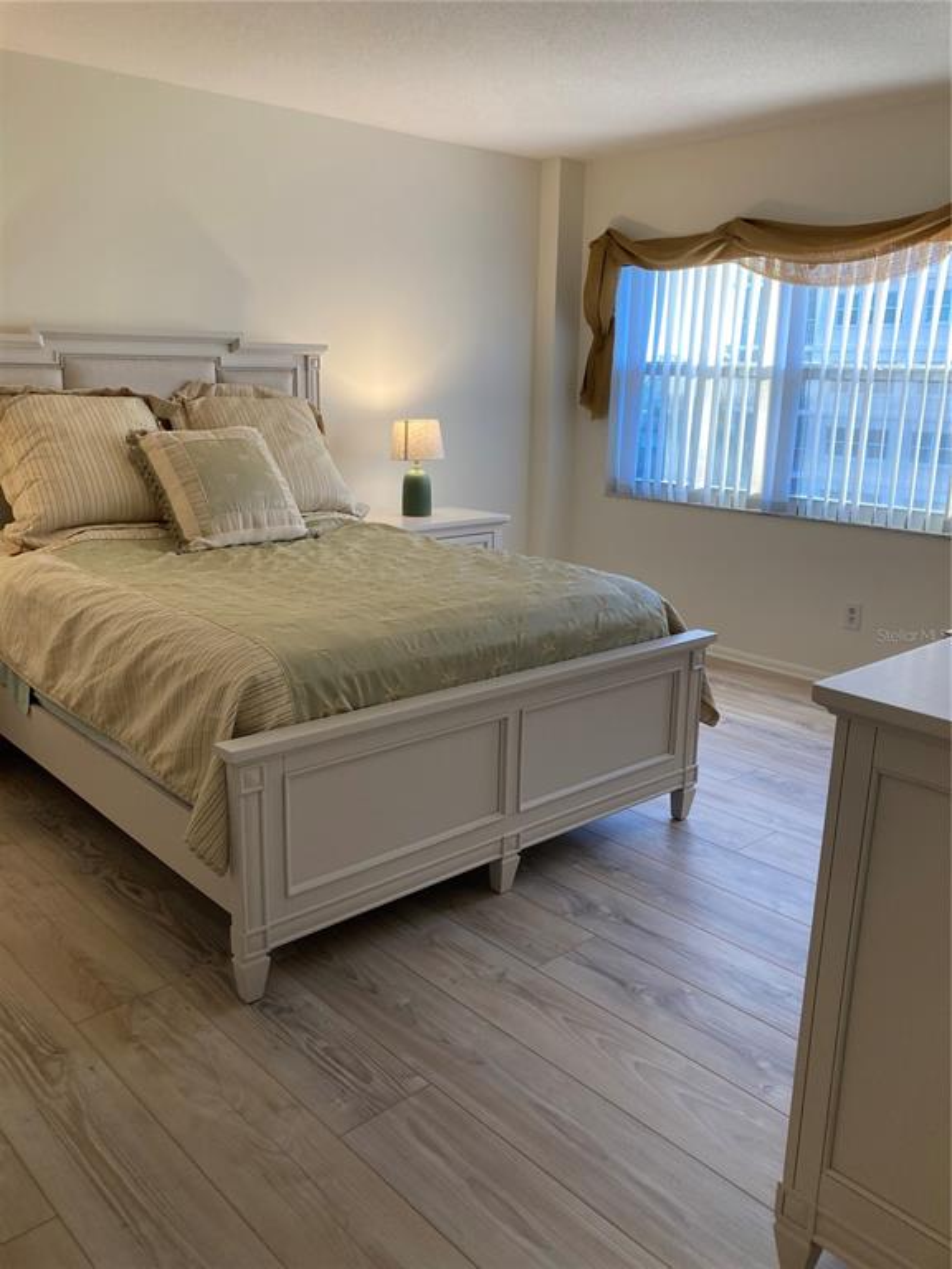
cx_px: 476
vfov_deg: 63.4
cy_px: 634
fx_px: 1027
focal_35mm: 28
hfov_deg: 49.7
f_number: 1.8
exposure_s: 1/60
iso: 64
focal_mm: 3.99
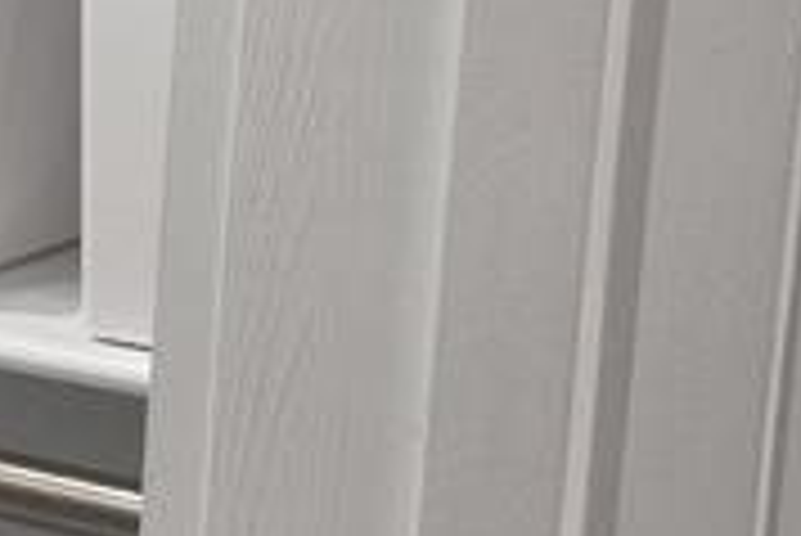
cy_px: 54
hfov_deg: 17.7
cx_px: -405
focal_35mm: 103
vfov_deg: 13.2
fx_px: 2294
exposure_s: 1/120
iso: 250
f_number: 1.8
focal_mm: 6.4
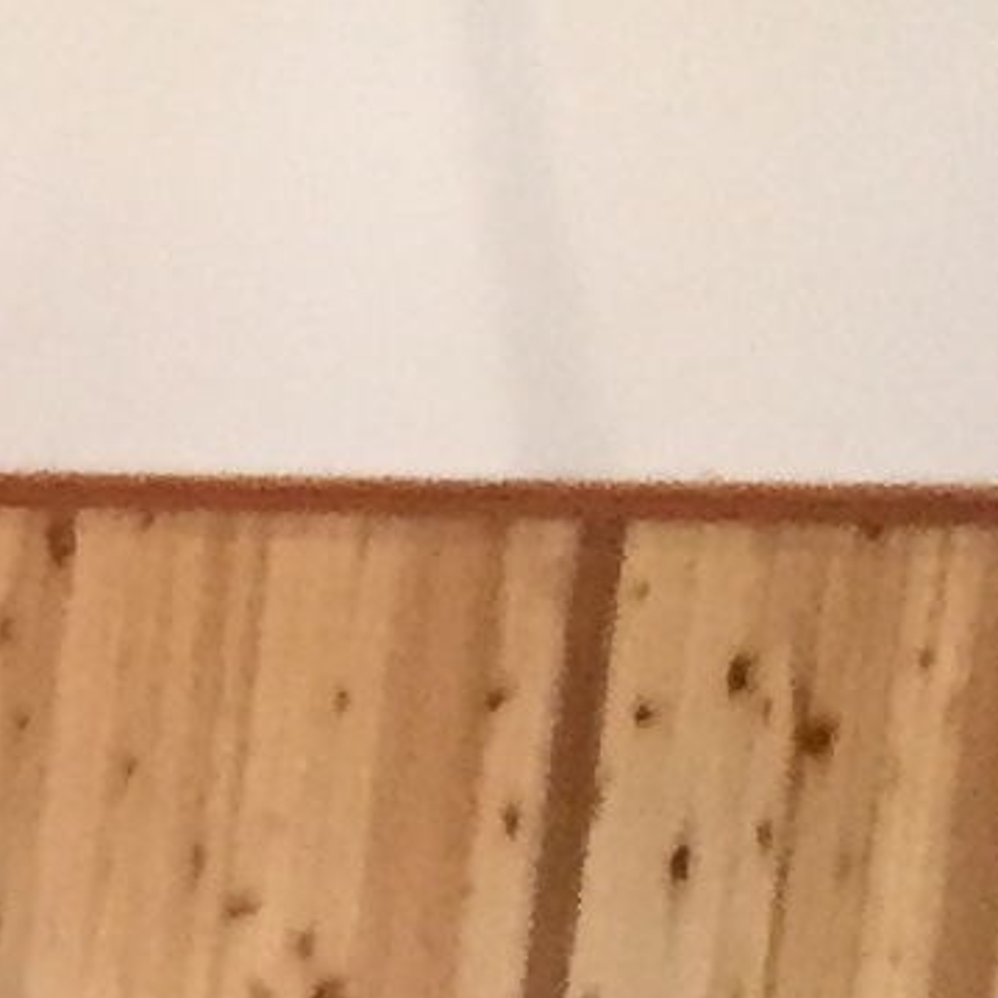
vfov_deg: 7.2
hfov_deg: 6.0
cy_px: 2157
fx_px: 7600
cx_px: -3297
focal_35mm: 233
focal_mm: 4.15
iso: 160
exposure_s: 1/30
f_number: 2.2
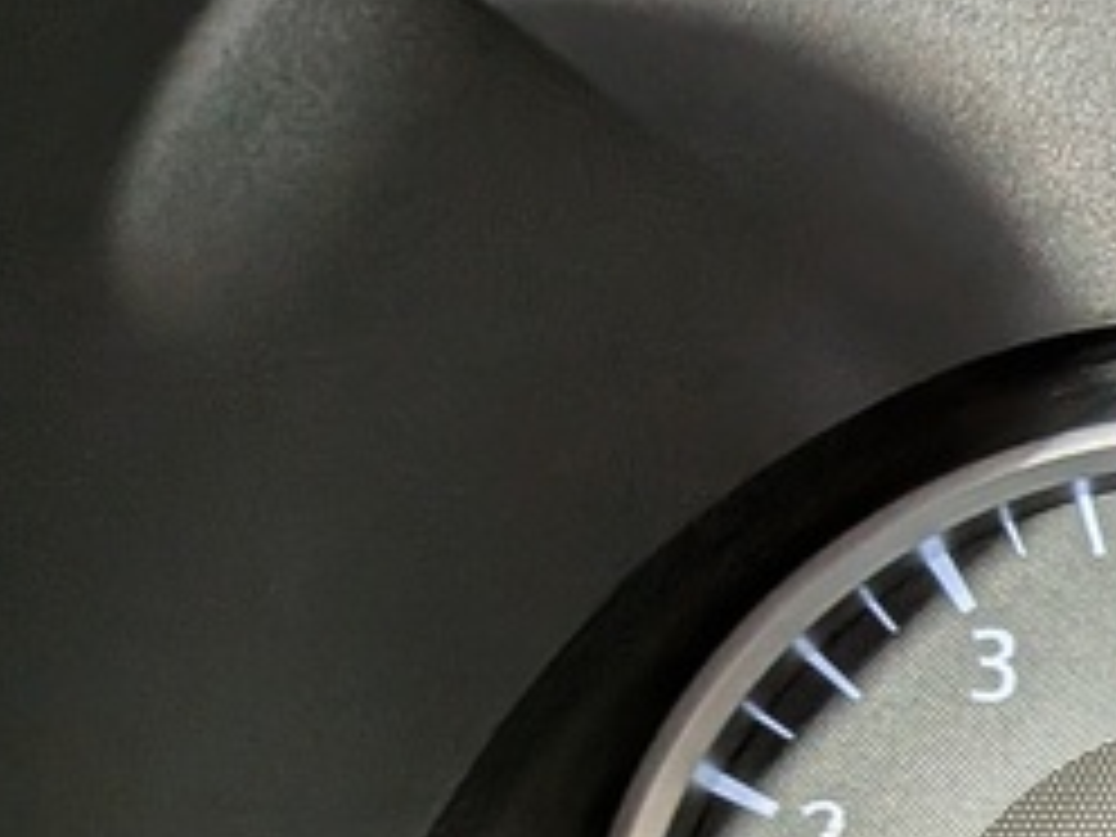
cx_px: 2264
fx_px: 3192
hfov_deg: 15.6
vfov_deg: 14.5
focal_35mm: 99
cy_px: 990
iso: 159
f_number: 1.7
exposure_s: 1/120
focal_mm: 4.53
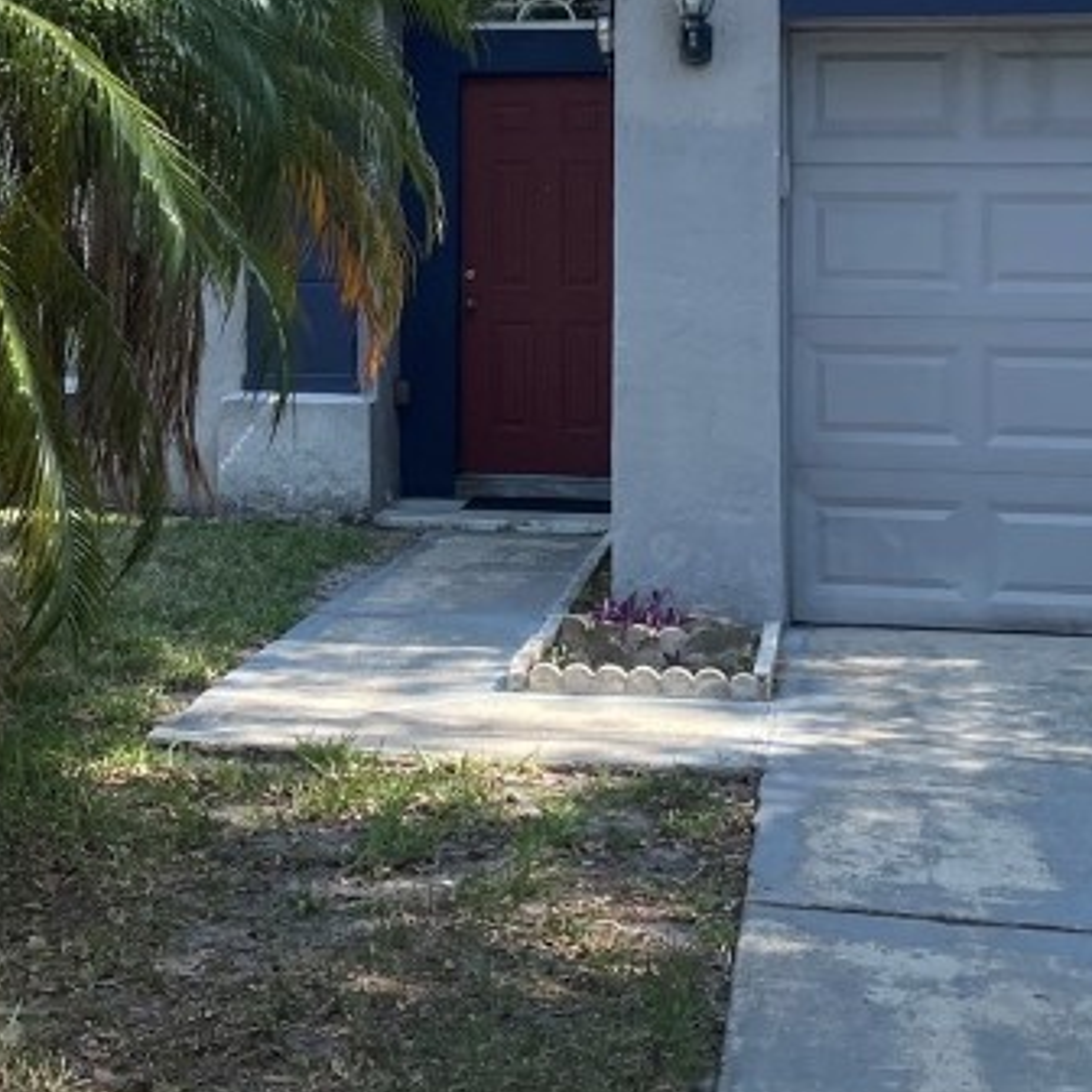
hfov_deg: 24.5
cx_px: 348
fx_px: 2498
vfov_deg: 23.9
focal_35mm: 70
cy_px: 78
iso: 32
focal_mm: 4.2
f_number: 1.6
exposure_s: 1/1247
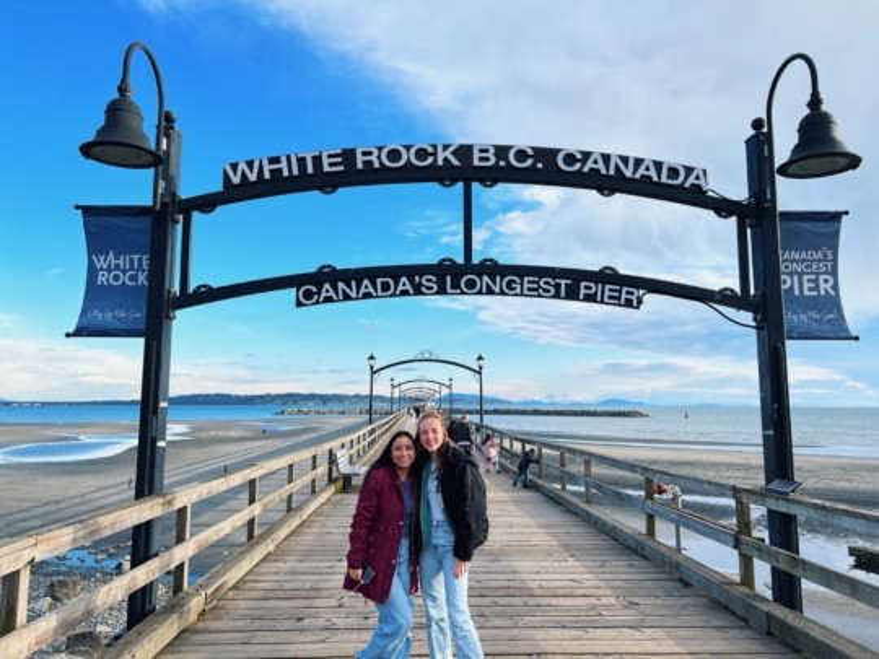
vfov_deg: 53.1
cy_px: 330
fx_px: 660
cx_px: 440
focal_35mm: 26
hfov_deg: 67.3
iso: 50
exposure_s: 1/1869
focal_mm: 5.7
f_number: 1.5
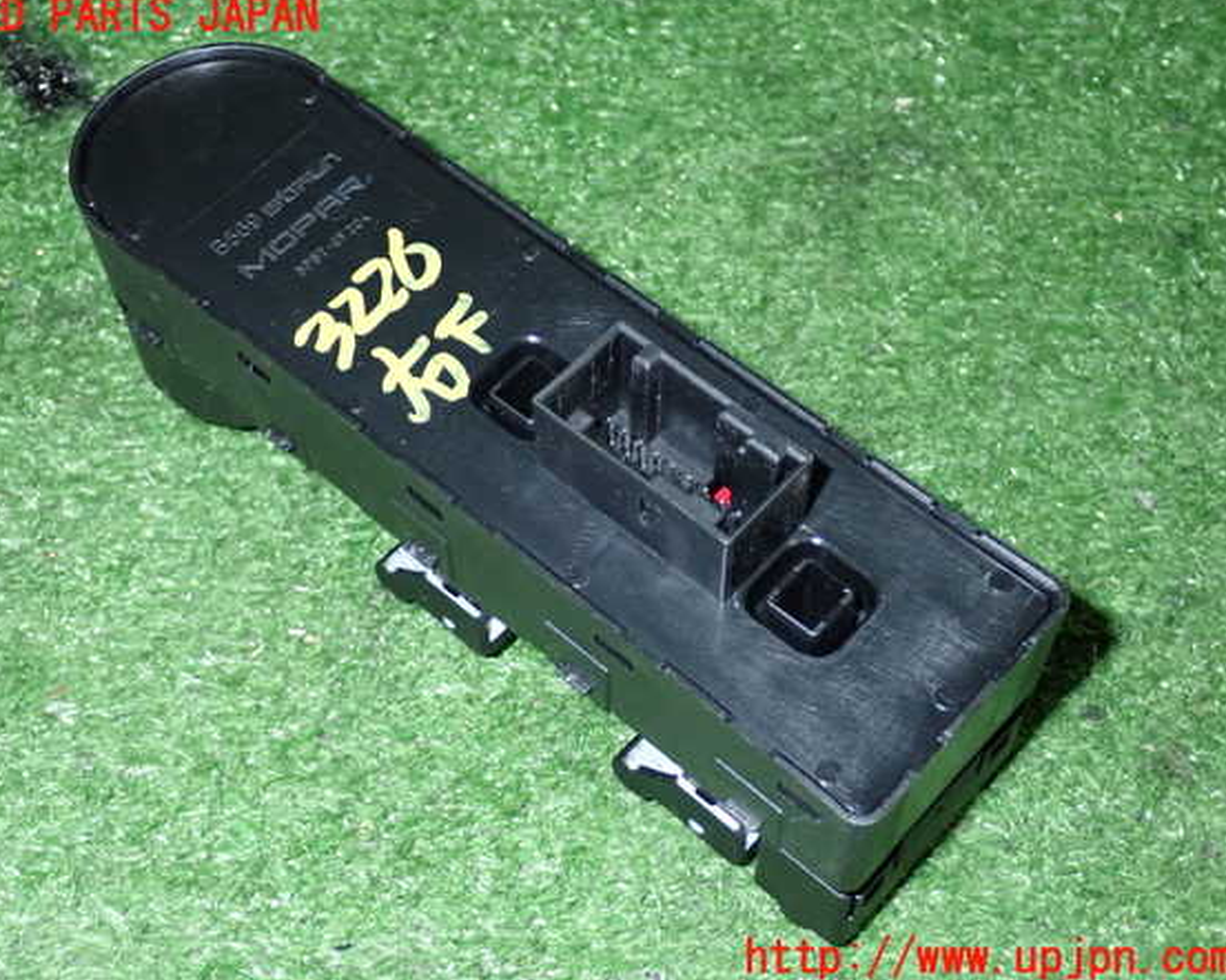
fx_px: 1922
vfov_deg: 28.6
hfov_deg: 35.4
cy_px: 488
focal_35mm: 53
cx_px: 581
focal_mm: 9.01
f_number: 9
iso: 800
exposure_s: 1/50
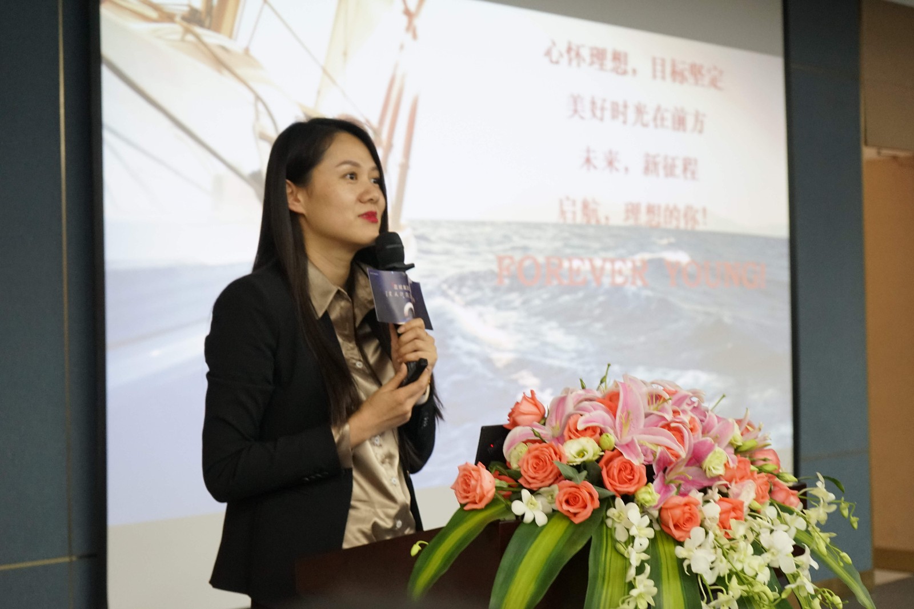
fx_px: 1650
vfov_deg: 20.9
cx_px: 457
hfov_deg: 31.0
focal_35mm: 65
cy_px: 304
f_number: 5.6
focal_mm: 65
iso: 2500
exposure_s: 1/80
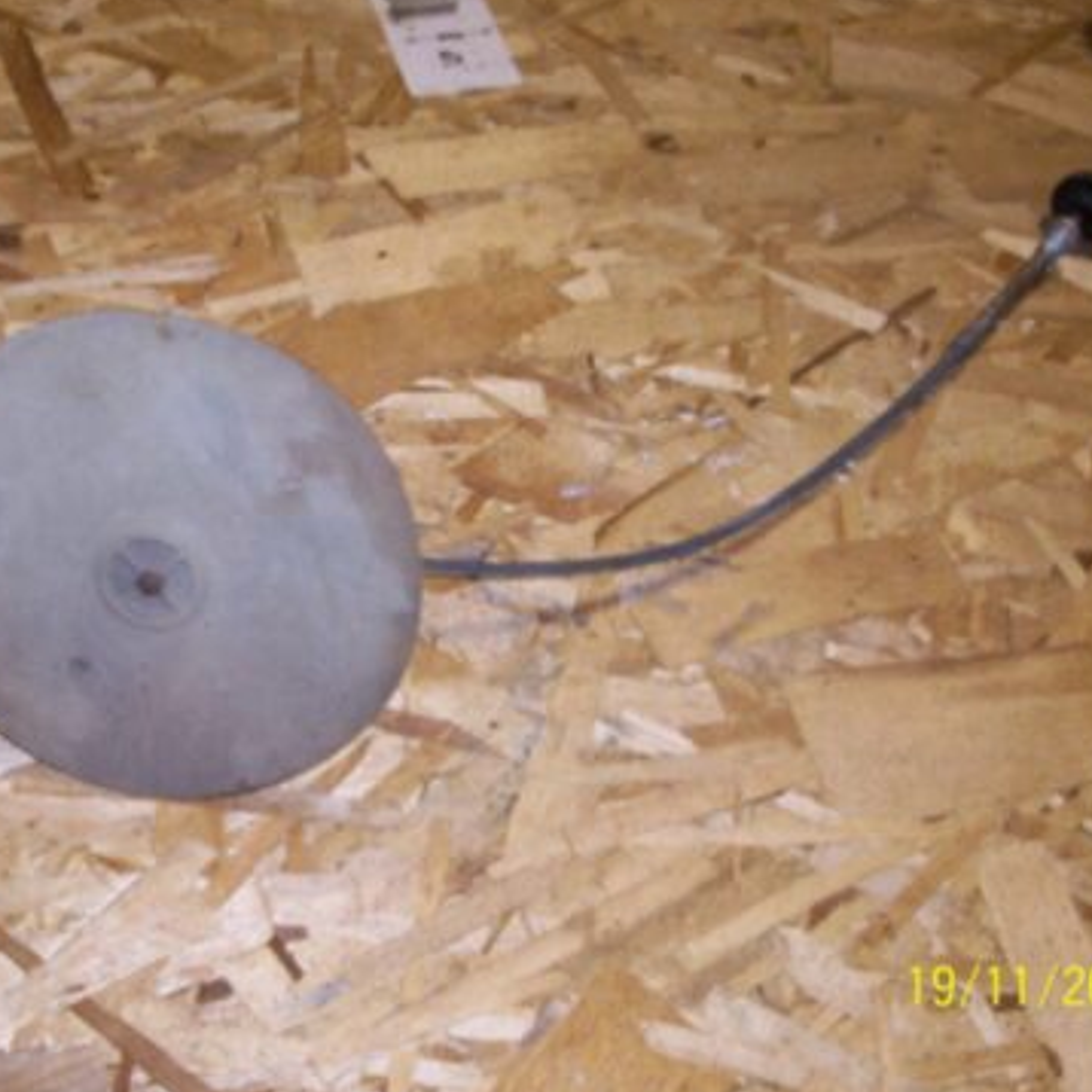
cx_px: 479
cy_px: 551
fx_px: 1499
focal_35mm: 42
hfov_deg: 40.0
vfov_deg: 40.0
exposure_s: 1/60
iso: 160
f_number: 2.8
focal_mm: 5.7
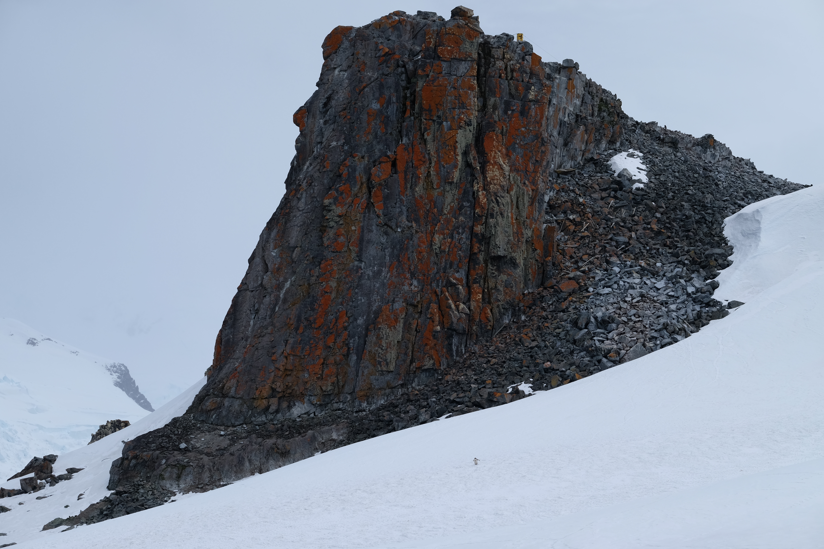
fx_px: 1717
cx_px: 412
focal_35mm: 75
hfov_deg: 27.0
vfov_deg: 18.2
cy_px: 274
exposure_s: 1/350
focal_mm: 50
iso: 200
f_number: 7.1
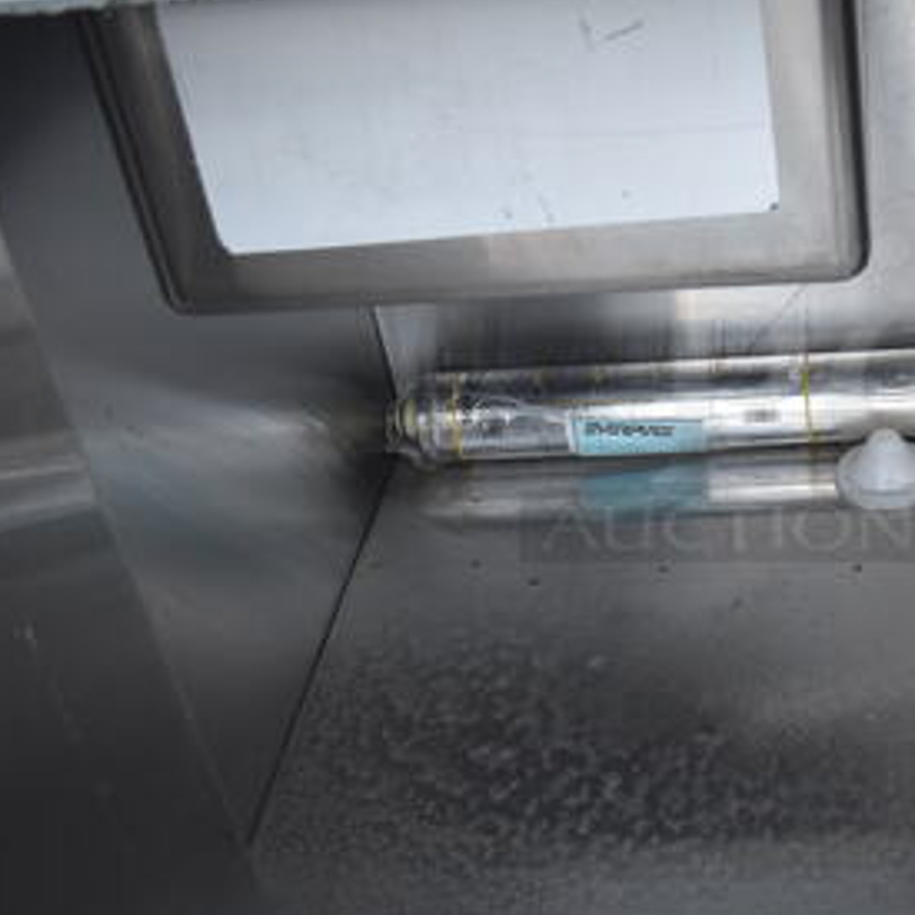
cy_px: 386
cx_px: 892
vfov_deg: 33.3
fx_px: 1525
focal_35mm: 51
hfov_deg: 31.2
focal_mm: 18
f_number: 4.5
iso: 400
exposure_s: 1/250
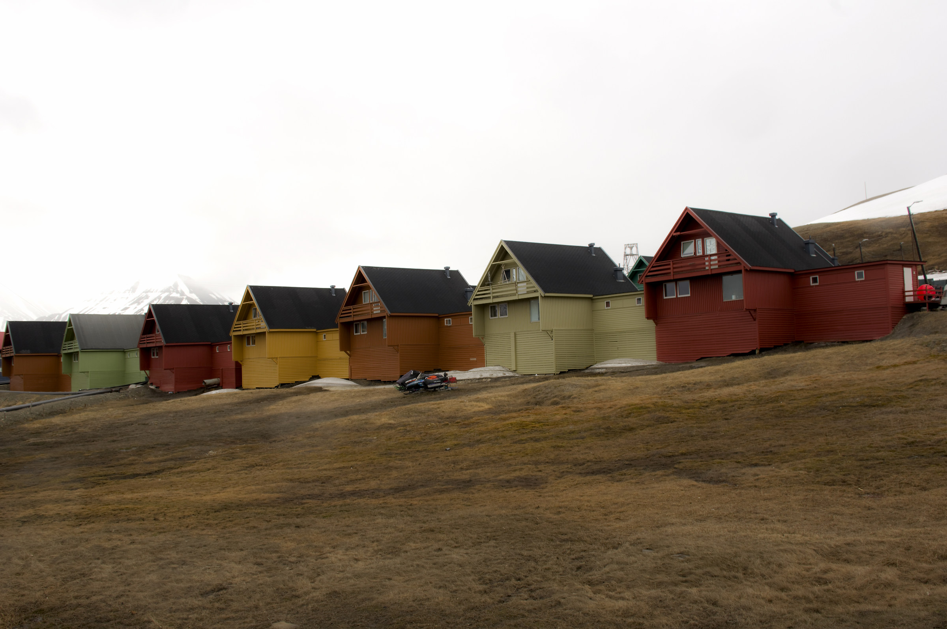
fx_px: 893
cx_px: 474
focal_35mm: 34
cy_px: 314
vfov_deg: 38.8
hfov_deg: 55.8
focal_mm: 23
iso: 100
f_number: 10
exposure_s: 1/40
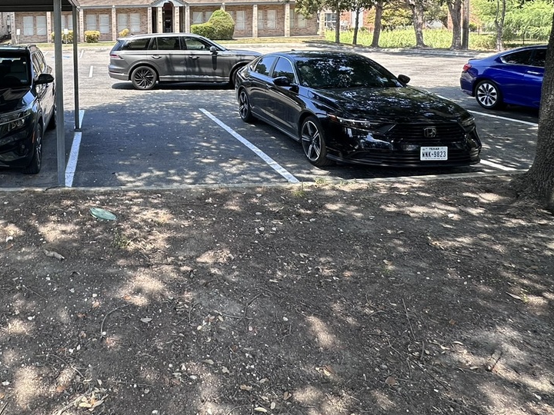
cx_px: 106
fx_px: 448
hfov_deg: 58.3
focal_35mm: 28
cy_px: 33
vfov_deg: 44.7
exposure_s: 1/316
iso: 40
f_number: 2.2
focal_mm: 2.22
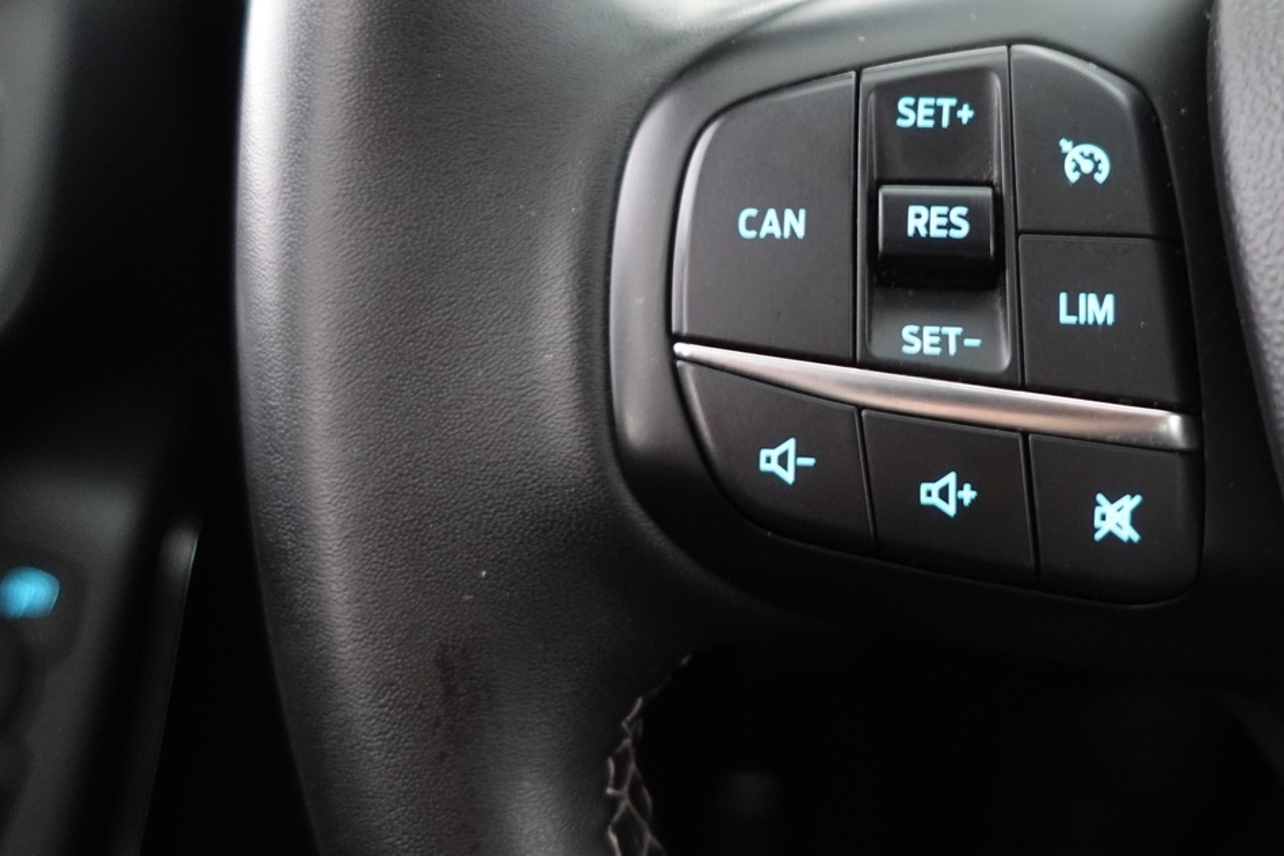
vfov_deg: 32.4
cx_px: 865
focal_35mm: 41
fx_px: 1462
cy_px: 294
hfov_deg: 46.6
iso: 800
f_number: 1.8
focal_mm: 9.4
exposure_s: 1/10
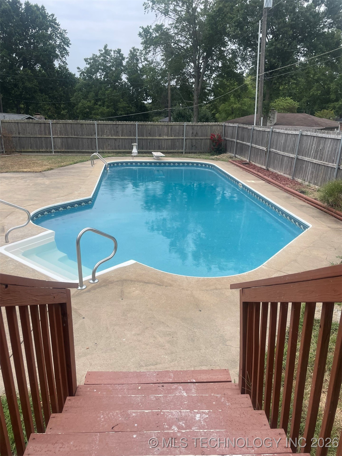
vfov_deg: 67.3
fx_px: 343
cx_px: 171
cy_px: 228
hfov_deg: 53.1
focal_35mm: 26
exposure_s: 1/1082
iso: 32
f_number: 1.6
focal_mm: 4.2
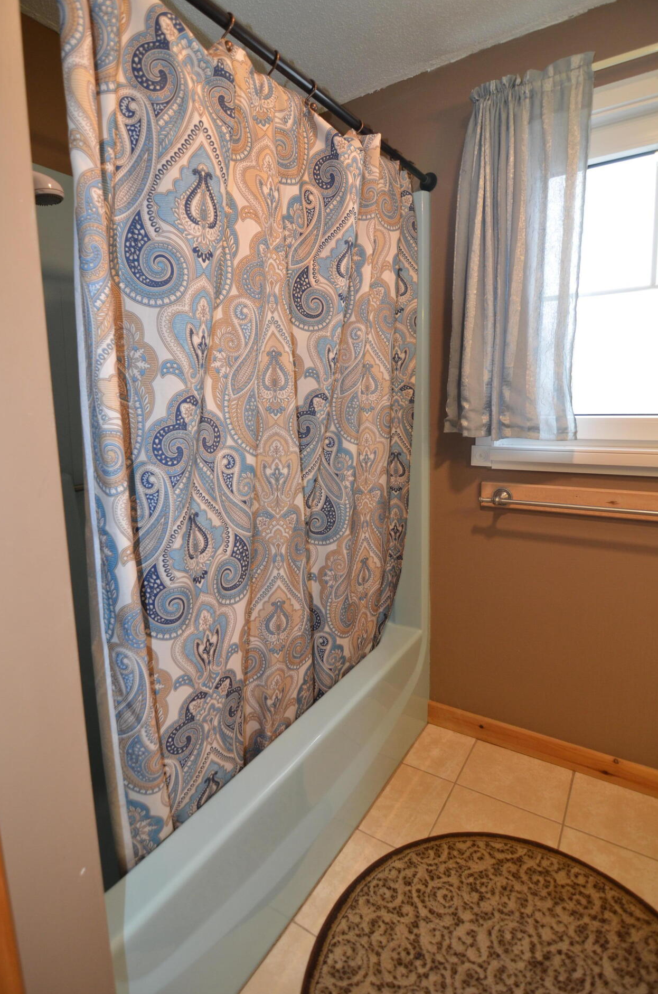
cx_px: 312
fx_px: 483
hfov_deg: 68.5
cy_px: 476
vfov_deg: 91.6
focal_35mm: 18
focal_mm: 11
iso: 450
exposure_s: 1/60
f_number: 2.8
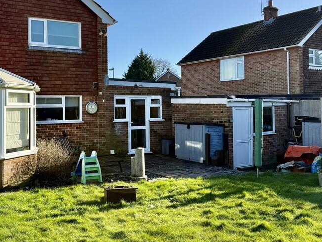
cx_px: 110
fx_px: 353
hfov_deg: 48.2
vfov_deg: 37.6
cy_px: 98
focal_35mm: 38
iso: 80
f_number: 1.78
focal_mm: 6.76
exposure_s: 1/2907
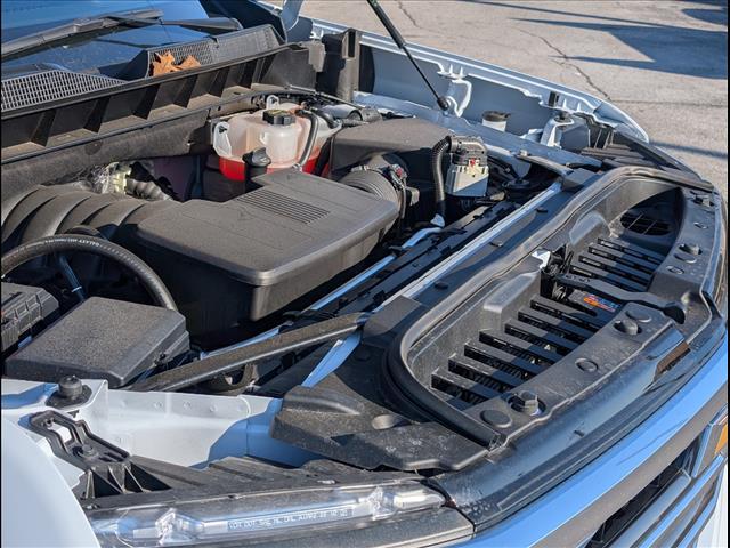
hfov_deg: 38.9
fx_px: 1033
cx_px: 365
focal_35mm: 49
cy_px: 274
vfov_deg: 29.7
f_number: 1.68
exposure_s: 1/1111
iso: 20
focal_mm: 6.9
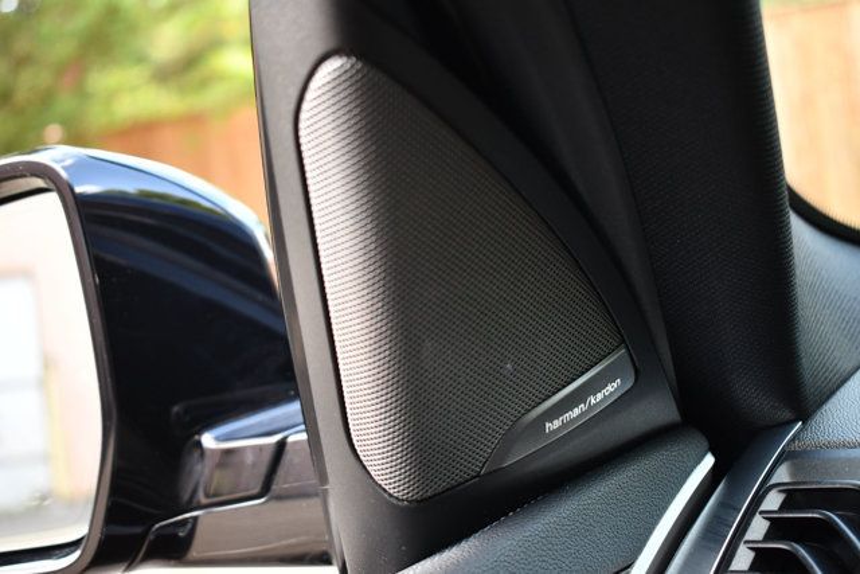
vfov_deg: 28.1
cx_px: 430
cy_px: 287
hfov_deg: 41.1
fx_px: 1147
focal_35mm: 48
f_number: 4.5
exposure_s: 1/125
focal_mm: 32
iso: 900
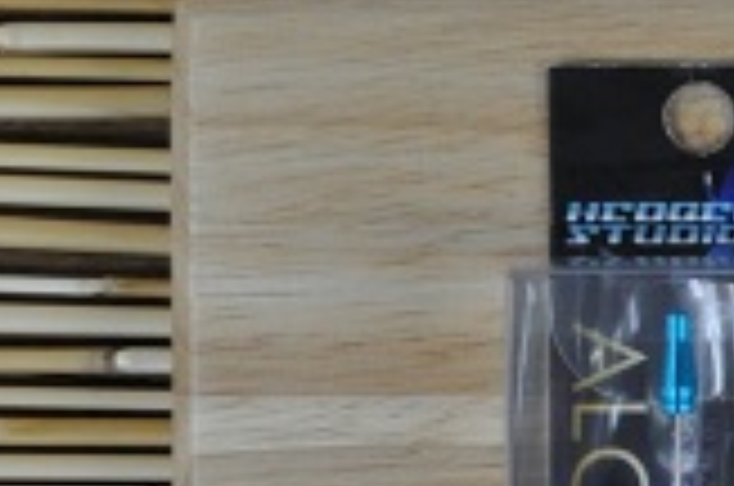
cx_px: 1135
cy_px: 356
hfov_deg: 12.6
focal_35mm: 154
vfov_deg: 8.9
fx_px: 3134
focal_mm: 26
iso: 800
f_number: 5.6
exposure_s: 1/60
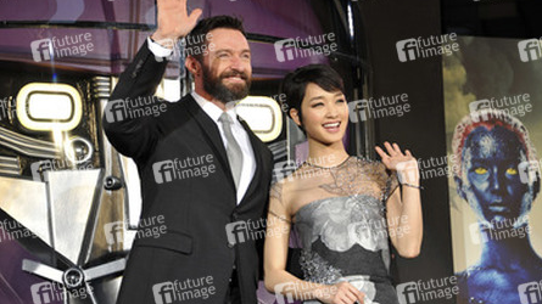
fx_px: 1767
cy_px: 139
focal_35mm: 123
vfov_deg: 9.8
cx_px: 273
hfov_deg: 17.4
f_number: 5.6
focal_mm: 116
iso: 1000
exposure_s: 1/400
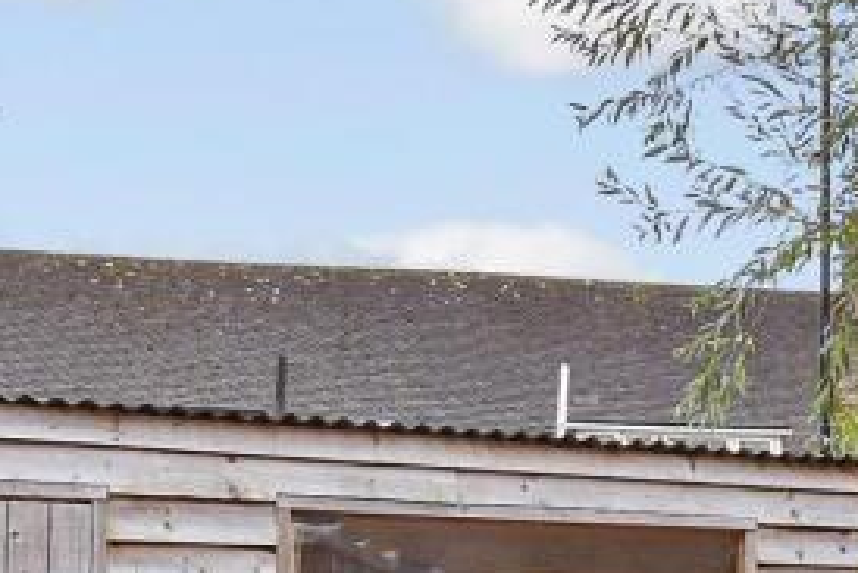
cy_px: 672
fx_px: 1335
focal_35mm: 56
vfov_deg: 22.5
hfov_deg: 32.9
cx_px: 845
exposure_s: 1/125
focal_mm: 10
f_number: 8
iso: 320
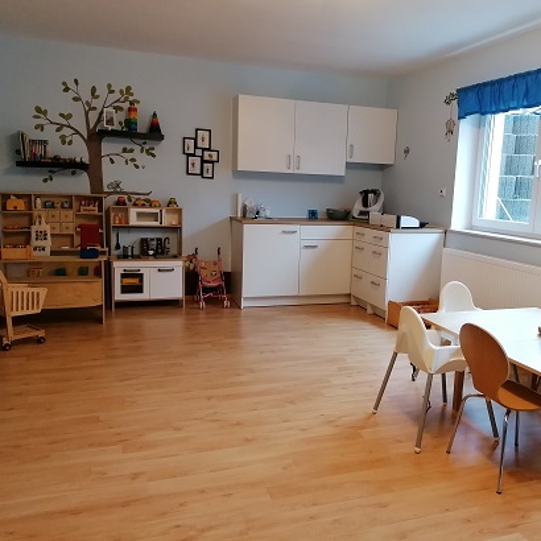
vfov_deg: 51.1
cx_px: 319
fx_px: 566
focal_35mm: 32
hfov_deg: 50.8
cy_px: 270
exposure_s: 1/25
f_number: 1.8
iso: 320
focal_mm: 4.75
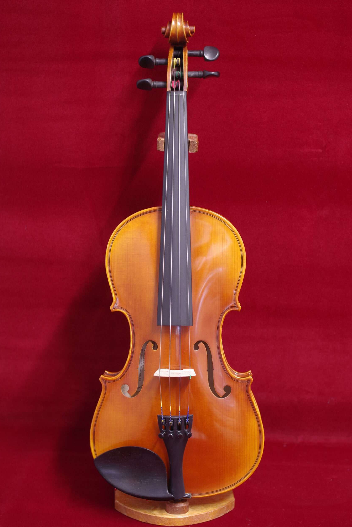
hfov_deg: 22.3
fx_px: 894
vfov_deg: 32.9
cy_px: 265
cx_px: 177
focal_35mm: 61
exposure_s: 1/4
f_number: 4
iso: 250
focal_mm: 40
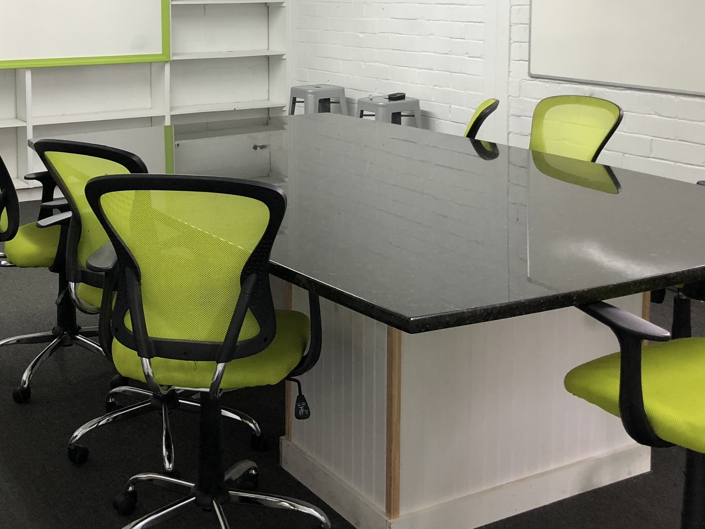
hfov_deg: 38.0
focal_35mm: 50
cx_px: 269
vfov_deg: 28.4
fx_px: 1018
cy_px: 93
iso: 40
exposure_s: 1/24
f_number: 1.8
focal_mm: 3.99
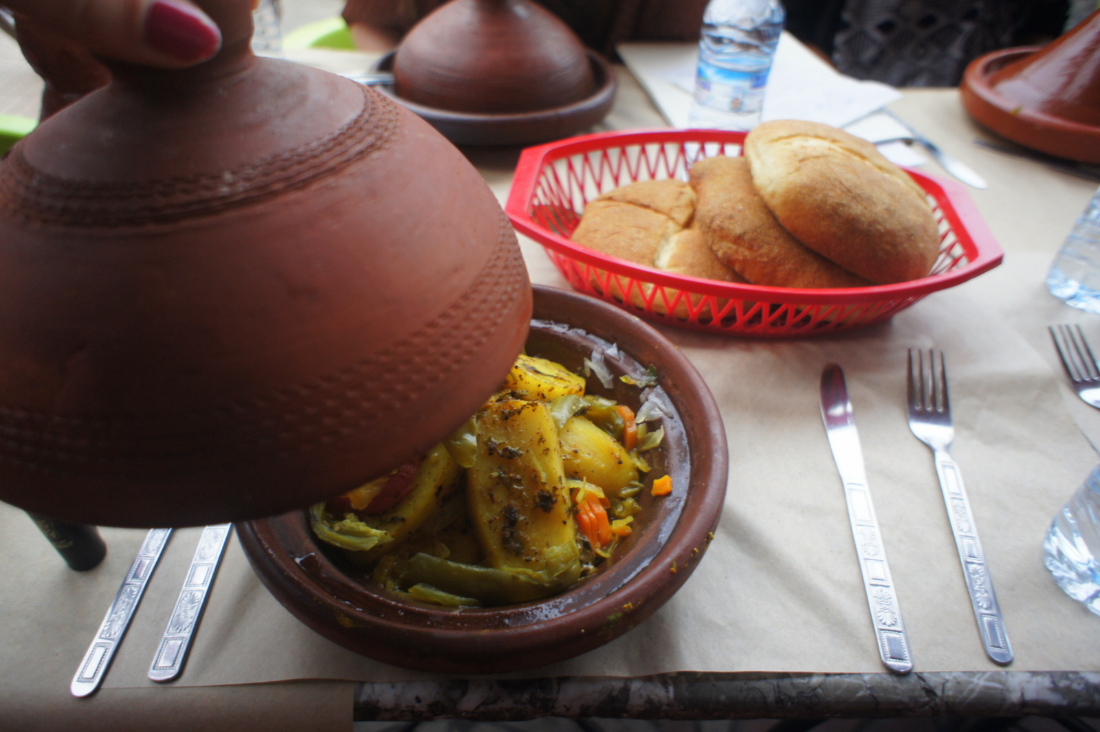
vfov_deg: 53.1
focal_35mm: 24
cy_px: 366
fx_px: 733
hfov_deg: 73.8
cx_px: 550
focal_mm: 16
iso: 250
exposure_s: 1/30
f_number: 2.8
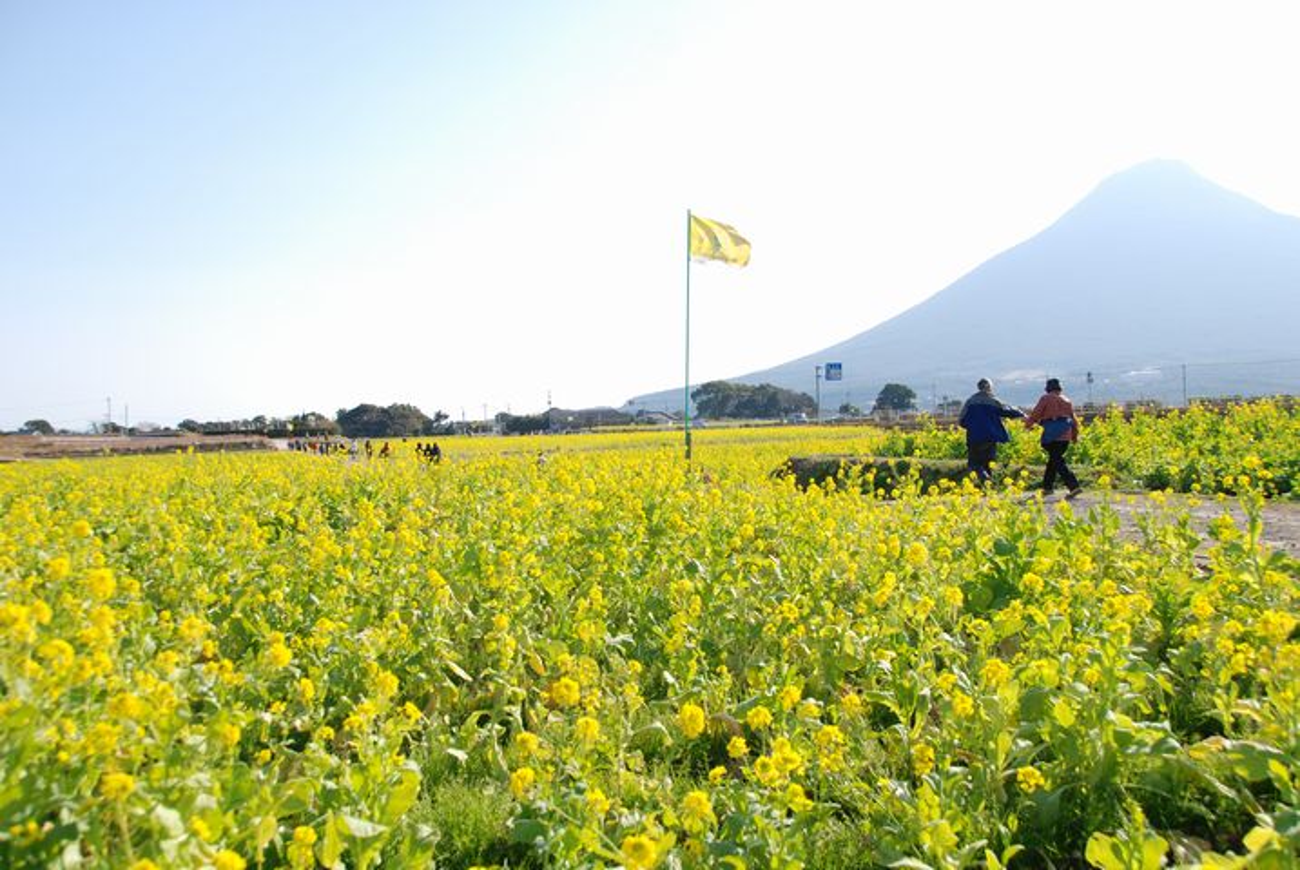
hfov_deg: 61.9
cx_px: 650
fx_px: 1085
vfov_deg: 43.7
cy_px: 435
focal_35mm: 30
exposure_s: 1/320
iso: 100
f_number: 6.3
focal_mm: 20
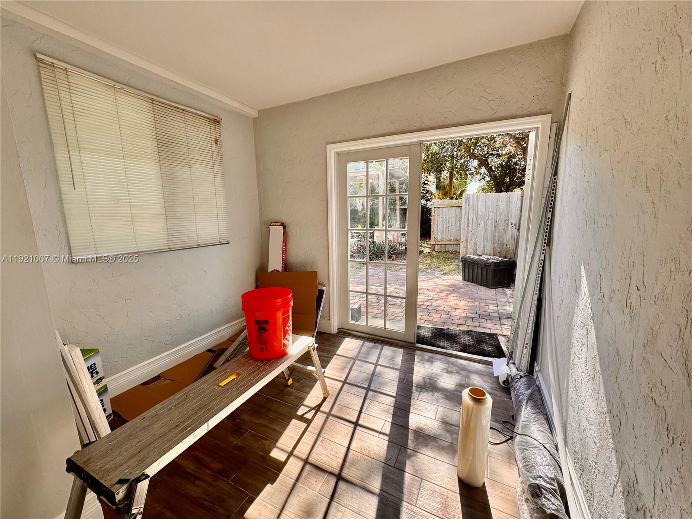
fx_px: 280
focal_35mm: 14
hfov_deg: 102.1
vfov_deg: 85.7
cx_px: 346
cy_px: 260
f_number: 2.2
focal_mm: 2.22
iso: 40
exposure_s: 1/229
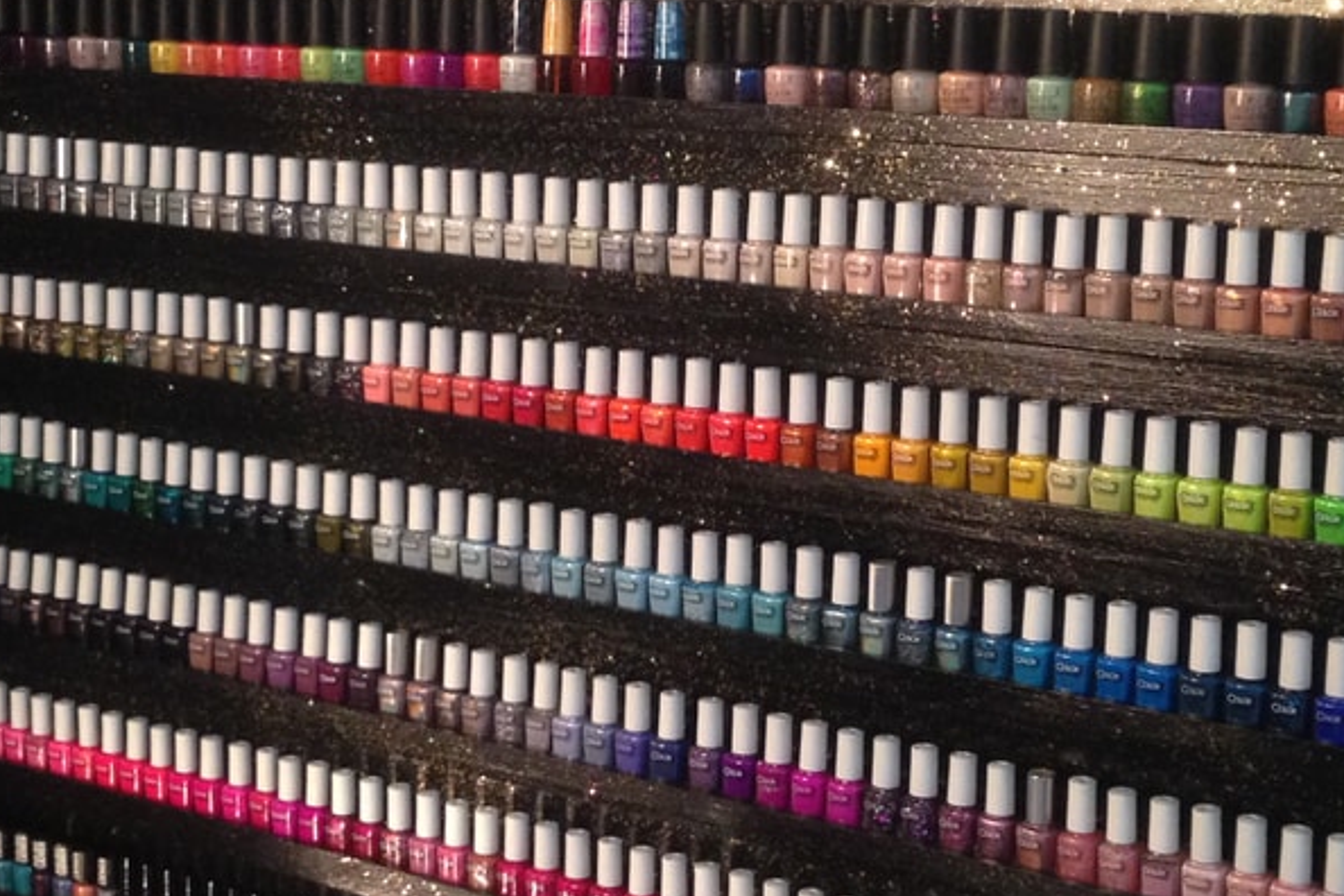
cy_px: 412
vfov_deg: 17.7
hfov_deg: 26.3
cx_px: 574
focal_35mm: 77
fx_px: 2874
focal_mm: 4.12
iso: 250
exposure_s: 1/20
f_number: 2.4
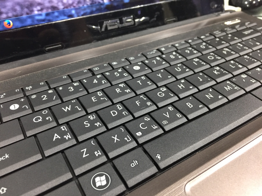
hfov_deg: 61.7
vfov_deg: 48.2
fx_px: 219
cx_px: 131
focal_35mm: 29
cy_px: 98
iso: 250
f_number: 2.2
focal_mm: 4.15
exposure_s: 1/20
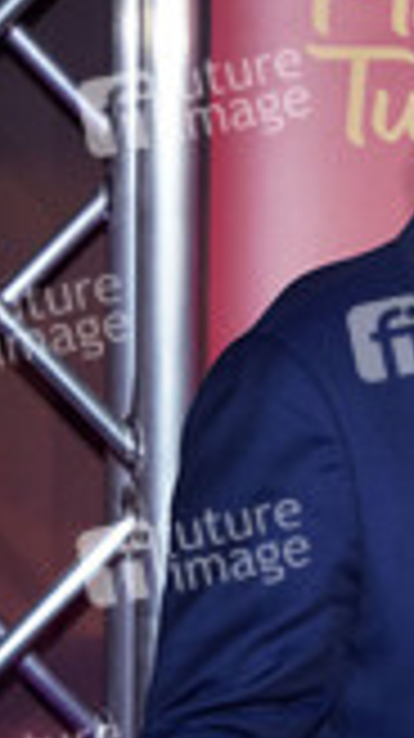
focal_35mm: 280
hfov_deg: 4.2
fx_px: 5476
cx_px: 974
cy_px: 441
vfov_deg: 7.7
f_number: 4.5
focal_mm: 97
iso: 1600
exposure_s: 1/60
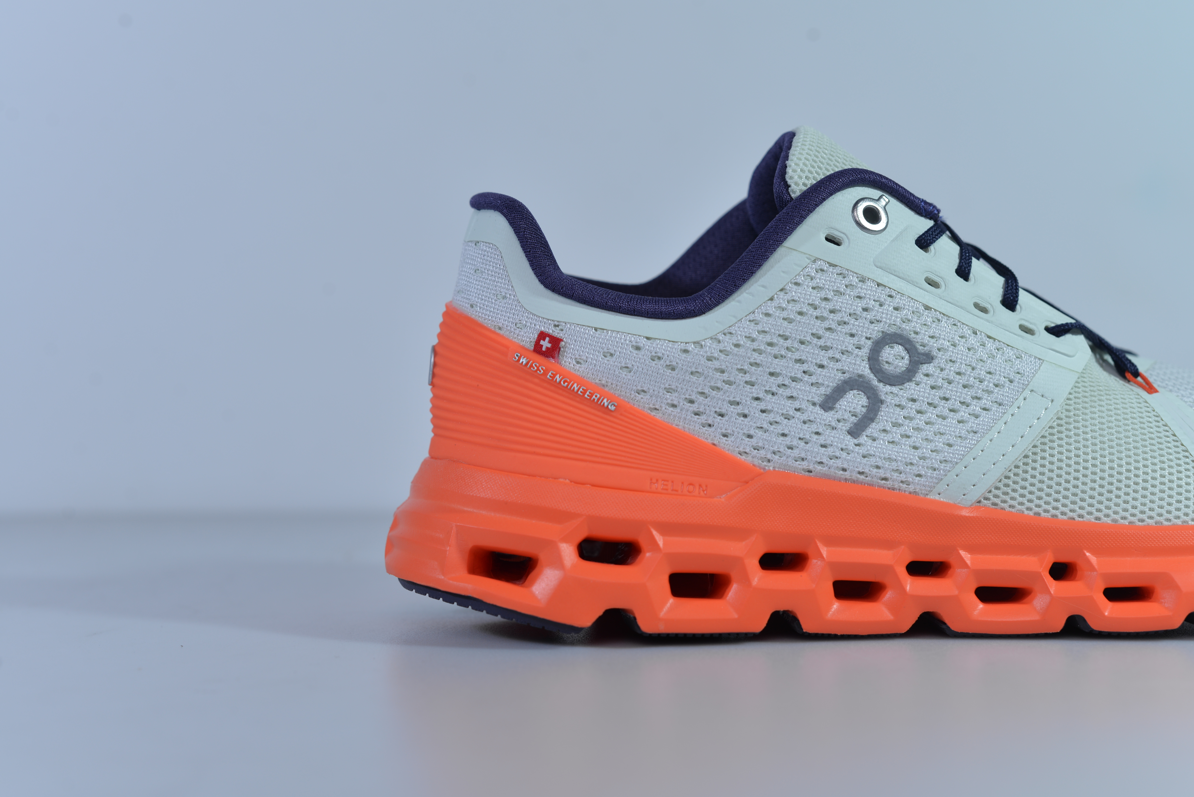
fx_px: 1659
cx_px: 597
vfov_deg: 27.0
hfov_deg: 39.6
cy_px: 398
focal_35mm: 50
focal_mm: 50
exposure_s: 1/320
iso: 100
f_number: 5.6
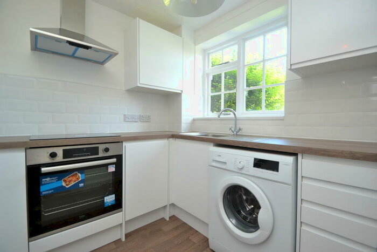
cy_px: 126
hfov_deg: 100.4
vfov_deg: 77.4
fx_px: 157
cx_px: 188
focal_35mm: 15
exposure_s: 1/60
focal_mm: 10
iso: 500
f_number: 3.5
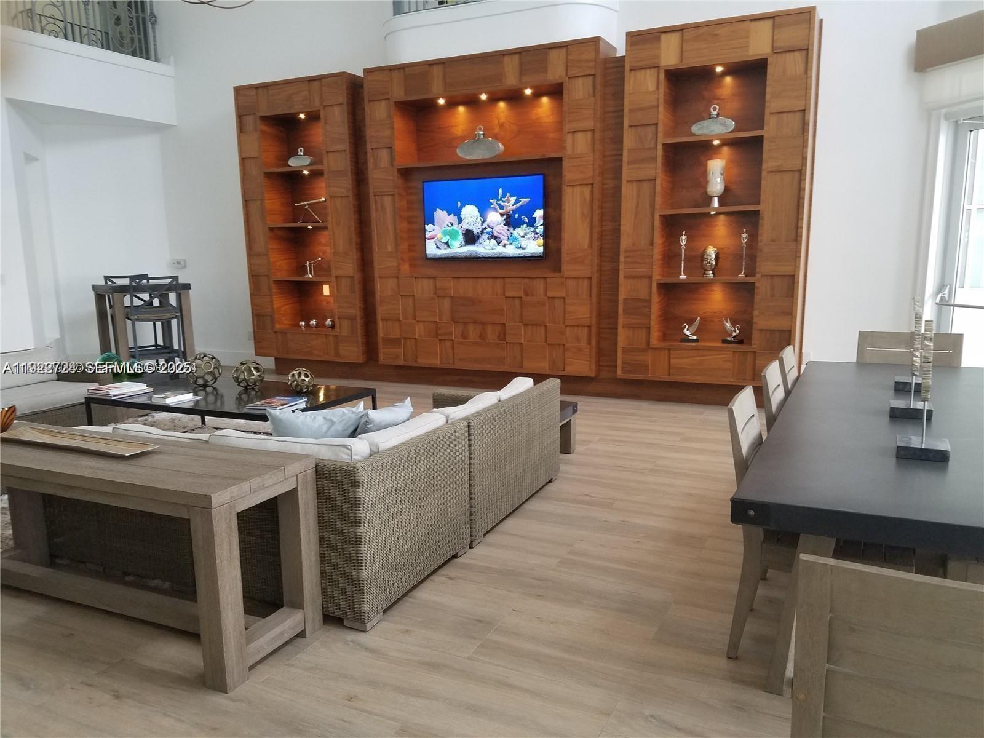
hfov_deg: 67.3
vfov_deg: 53.1
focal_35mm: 26
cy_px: 369
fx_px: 739
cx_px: 492
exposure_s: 1/60
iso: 125
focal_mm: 4.2
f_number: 1.7
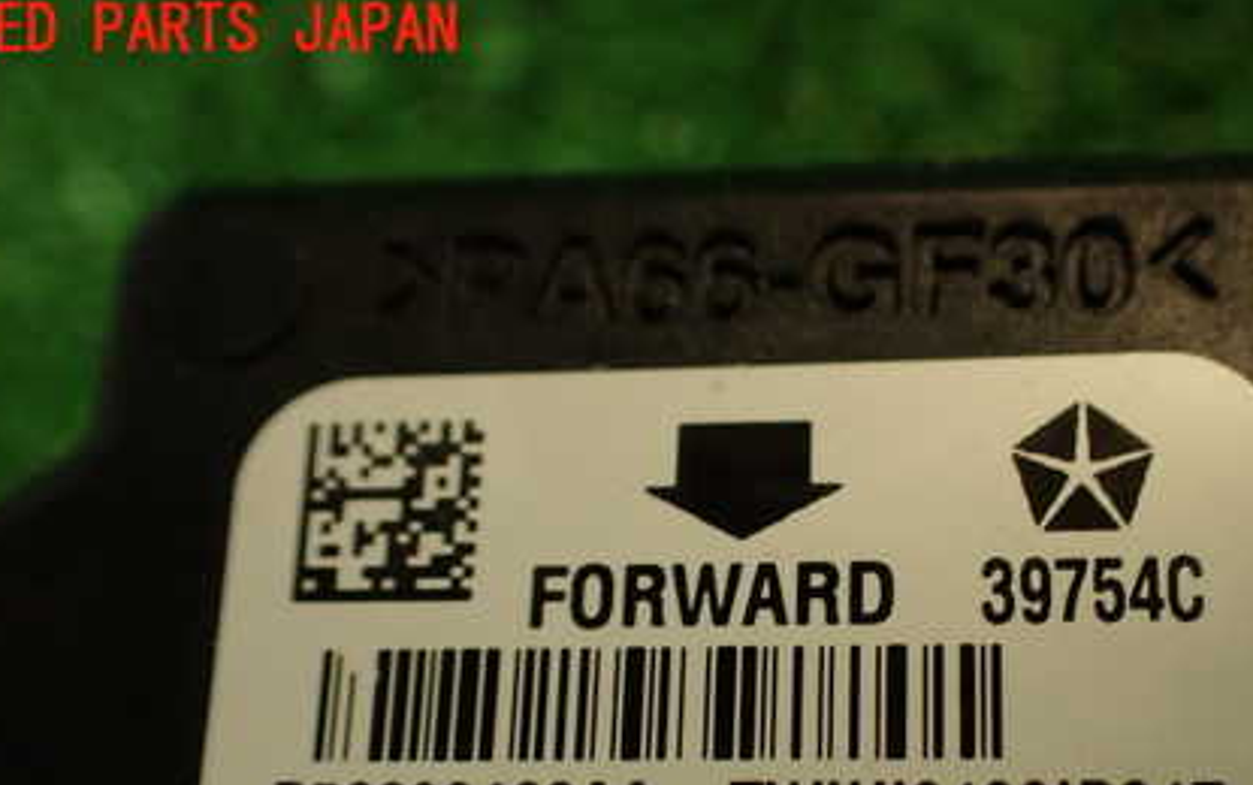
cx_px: 815
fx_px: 1674
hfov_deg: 40.6
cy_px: 673
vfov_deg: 25.7
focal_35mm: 49
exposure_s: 1/60
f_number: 2.4
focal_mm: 5.79
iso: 200
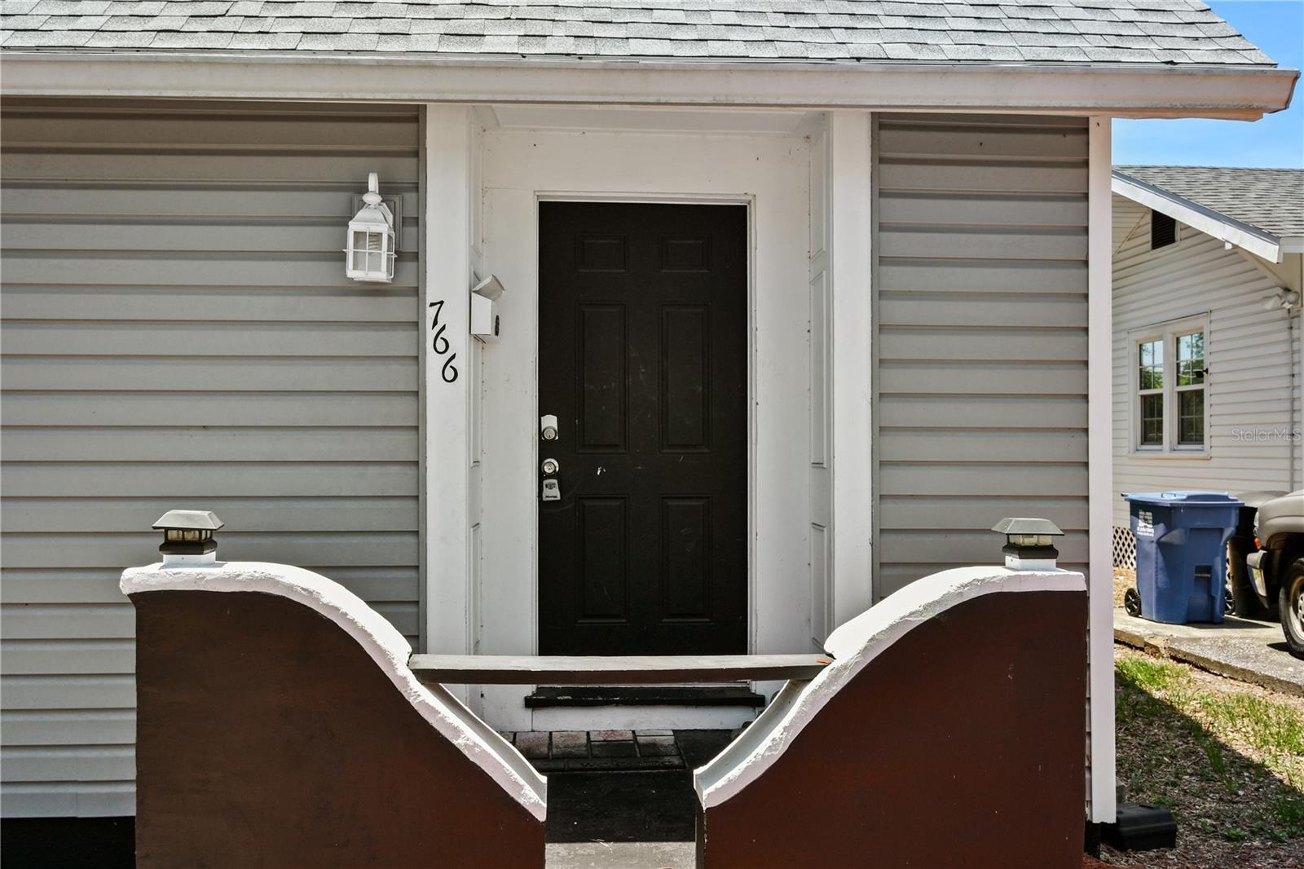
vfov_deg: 43.6
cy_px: 434
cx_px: 652
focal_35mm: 30
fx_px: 1086
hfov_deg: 61.9
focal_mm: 20
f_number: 7.1
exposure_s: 1/400
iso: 100
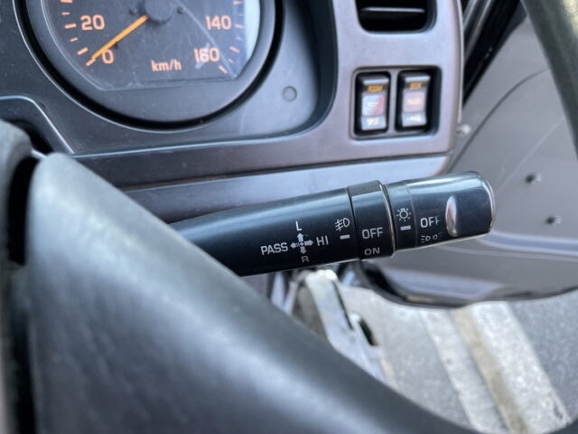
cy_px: 217
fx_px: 434
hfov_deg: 67.3
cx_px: 289
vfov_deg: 53.1
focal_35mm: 26
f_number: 1.6
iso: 125
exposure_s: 1/121
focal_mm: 4.2
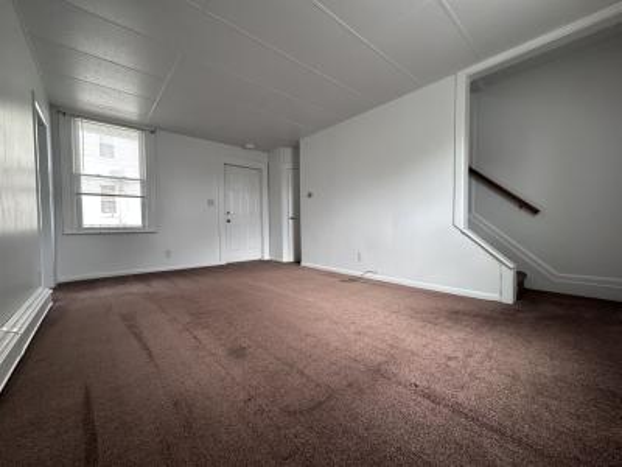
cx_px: 311
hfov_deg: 102.1
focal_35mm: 14
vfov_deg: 85.7
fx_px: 252
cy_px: 234
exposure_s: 1/99
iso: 125
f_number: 2.2
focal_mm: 2.22
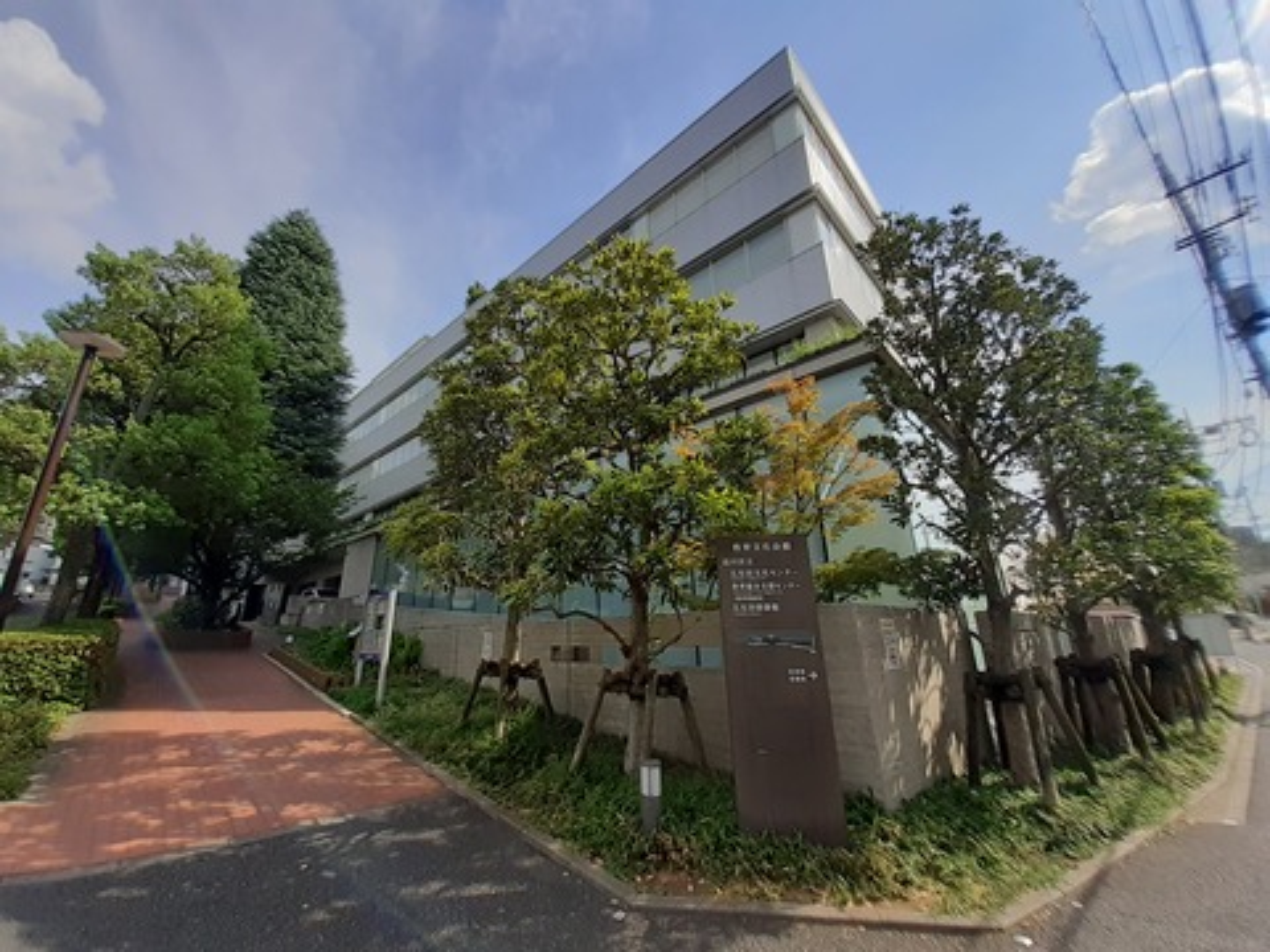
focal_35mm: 13
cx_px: 635
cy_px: 476
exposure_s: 1/1414
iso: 100
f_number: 2.2
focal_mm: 1.13
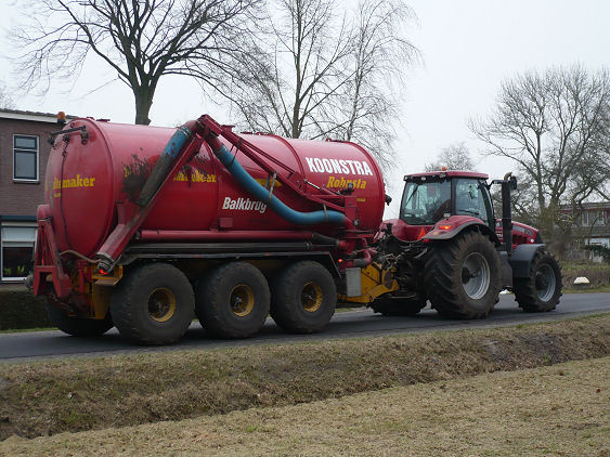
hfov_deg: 34.9
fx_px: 969
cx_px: 305
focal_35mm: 55
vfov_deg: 26.5
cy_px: 228
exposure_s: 1/60
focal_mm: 9.1
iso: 100
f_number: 3.5
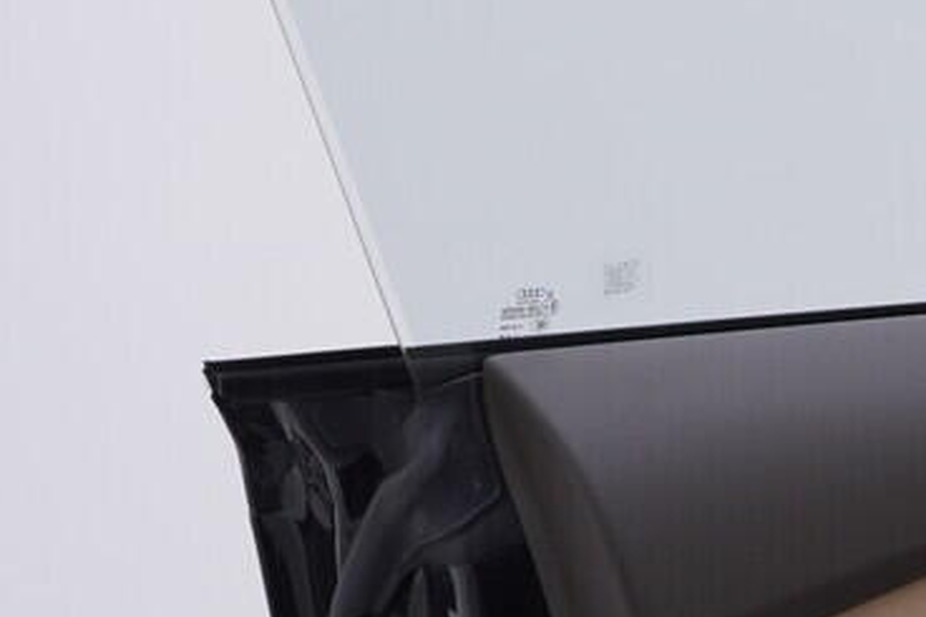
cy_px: 745
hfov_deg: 13.8
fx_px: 3625
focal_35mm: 141
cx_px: 1329
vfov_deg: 9.6
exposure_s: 1/80
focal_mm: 24
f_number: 4
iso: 125
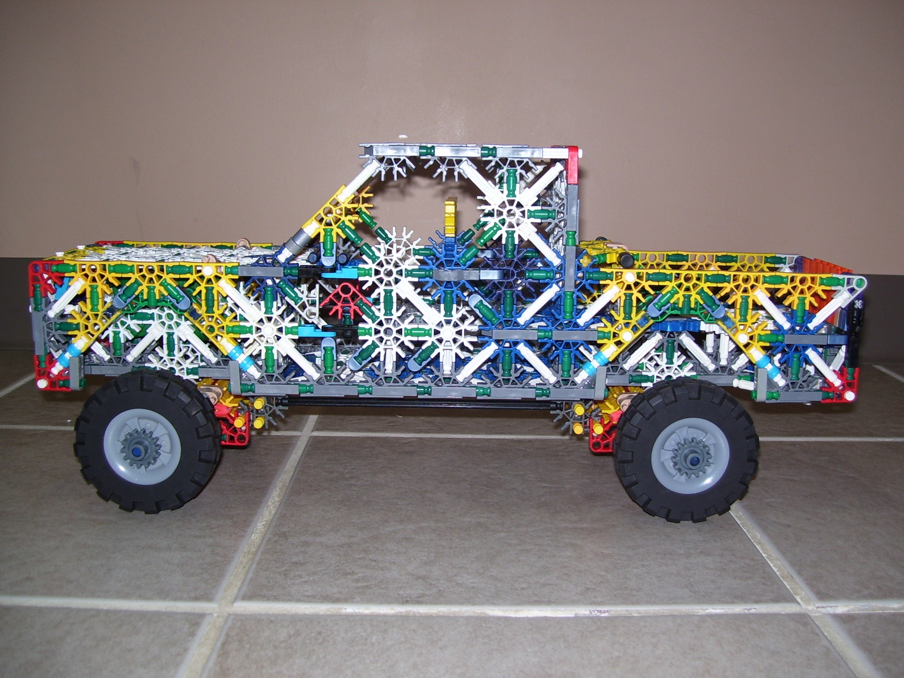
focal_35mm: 36
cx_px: 452
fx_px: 940
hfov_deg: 51.4
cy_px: 339
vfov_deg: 39.7
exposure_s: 1/60
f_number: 2.7
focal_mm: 6
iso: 80
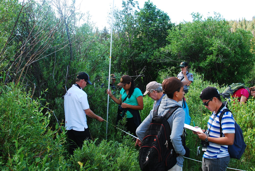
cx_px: 128
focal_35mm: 42
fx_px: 298
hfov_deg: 46.3
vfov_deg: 32.0
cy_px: 86
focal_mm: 28
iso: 100
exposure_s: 1/50
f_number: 5
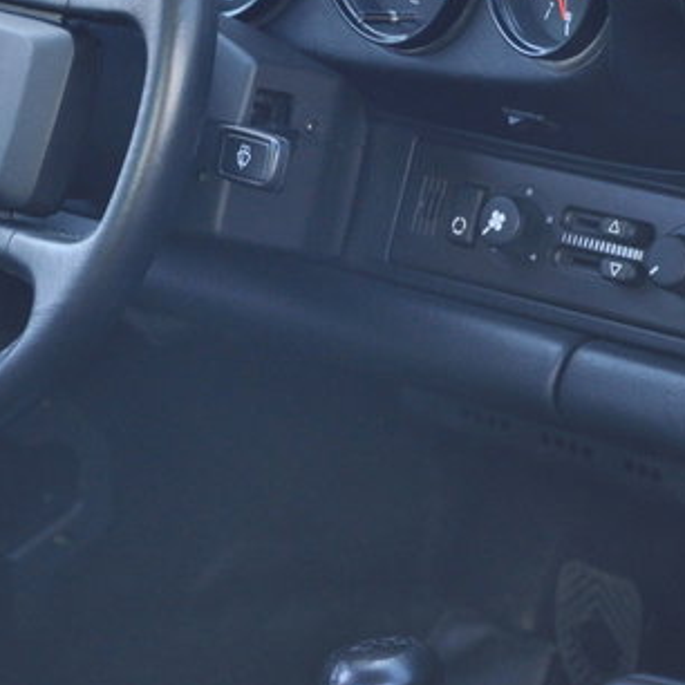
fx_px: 4433
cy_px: 125
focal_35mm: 198
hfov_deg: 8.8
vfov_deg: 8.8
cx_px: 54
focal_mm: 62
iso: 500
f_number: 5
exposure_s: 1/30
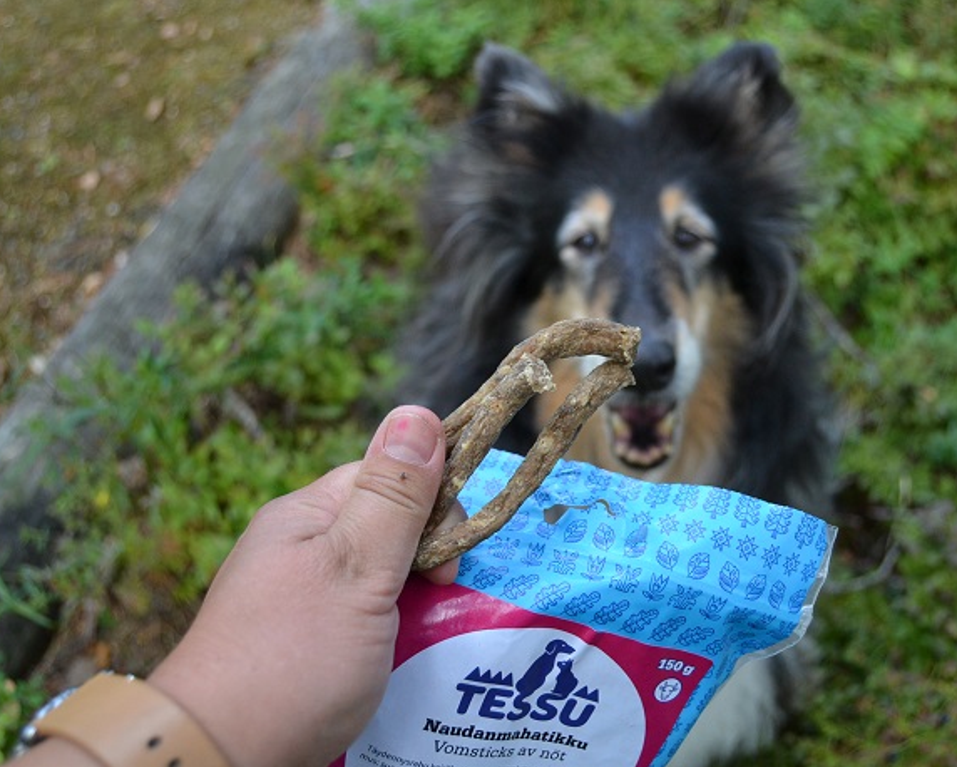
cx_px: 535
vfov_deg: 37.7
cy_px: 380
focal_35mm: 40
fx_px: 1121
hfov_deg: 46.1
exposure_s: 1/500
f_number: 3.8
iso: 1000
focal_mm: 23
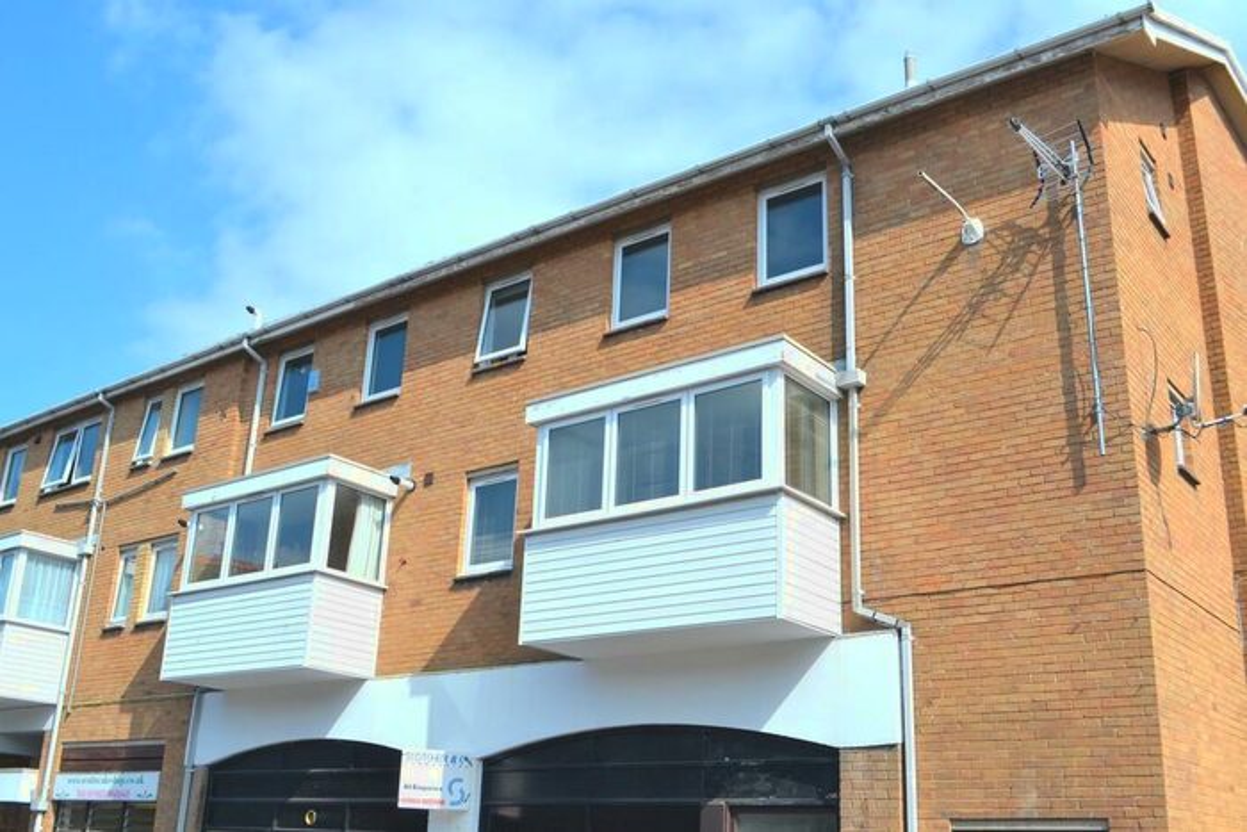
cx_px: 624
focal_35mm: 36
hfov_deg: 53.1
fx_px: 1247
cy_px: 416
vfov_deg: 36.9
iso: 100
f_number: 8
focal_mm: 24
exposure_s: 1/250
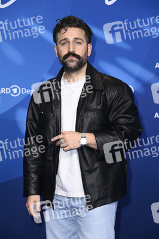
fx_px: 650
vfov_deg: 20.8
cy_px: 120
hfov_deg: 13.9
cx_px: 80
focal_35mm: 98
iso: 1000
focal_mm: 98
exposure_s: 1/250
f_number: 5.6
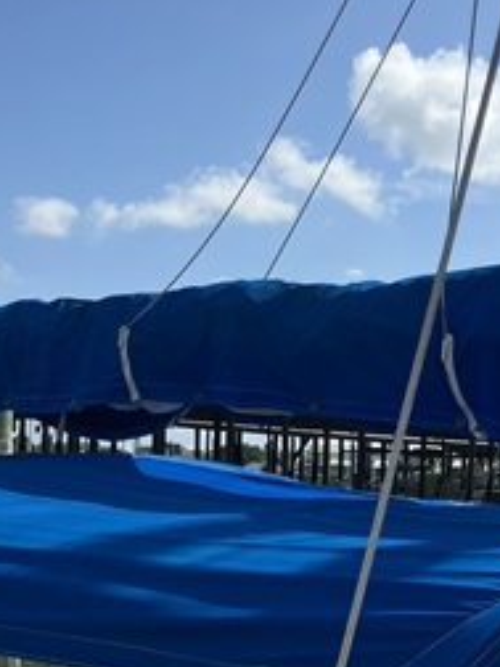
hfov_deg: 20.5
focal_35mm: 71
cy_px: 566
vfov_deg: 26.7
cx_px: 410
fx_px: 1367
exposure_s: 1/3040
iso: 32
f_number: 1.8
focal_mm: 3.99
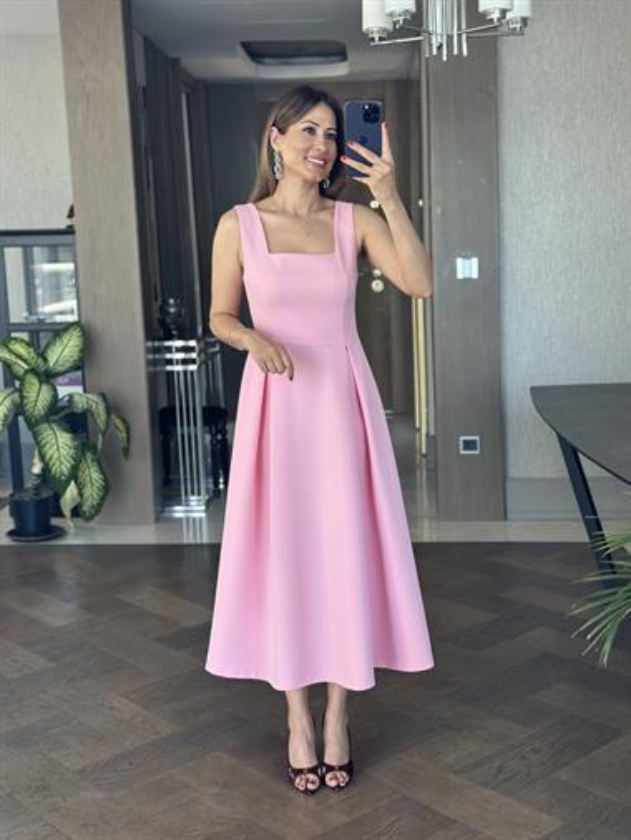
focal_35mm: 48
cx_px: 316
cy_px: 420
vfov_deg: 39.6
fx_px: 1166
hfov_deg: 30.3
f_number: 1.78
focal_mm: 6.86
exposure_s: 1/124
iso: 125
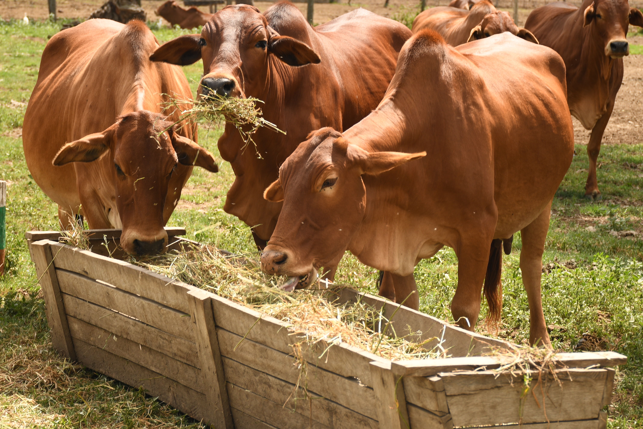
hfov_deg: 18.3
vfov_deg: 12.2
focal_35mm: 112
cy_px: 214
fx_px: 2000
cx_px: 322
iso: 100
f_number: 5.6
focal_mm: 56
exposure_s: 1/250
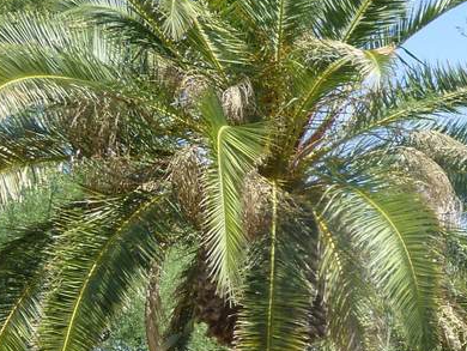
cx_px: 715
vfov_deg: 17.3
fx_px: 1107
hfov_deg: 20.2
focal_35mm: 82
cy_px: 404
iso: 100
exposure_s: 1/500
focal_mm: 4.5
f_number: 3.1
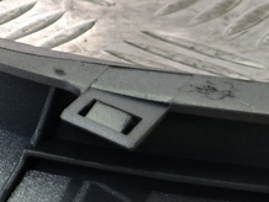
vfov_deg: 13.6
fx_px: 840
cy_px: 17
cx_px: -278
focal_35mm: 108
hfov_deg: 14.8
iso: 139
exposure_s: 1/66.7
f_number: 1.6
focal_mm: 4.11
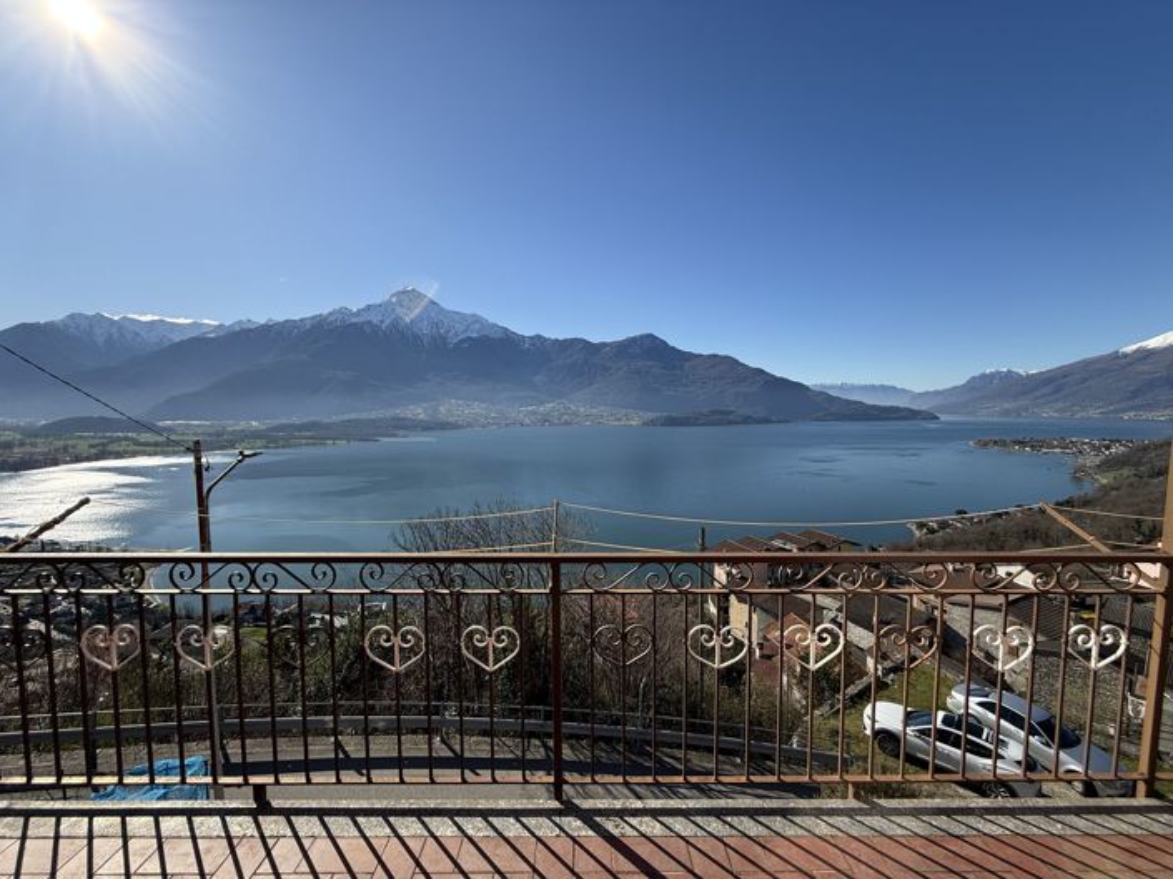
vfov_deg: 85.6
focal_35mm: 14
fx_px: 474
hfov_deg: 102.1
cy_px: 440
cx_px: 586
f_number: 2.2
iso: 50
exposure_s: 1/2024
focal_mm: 2.22
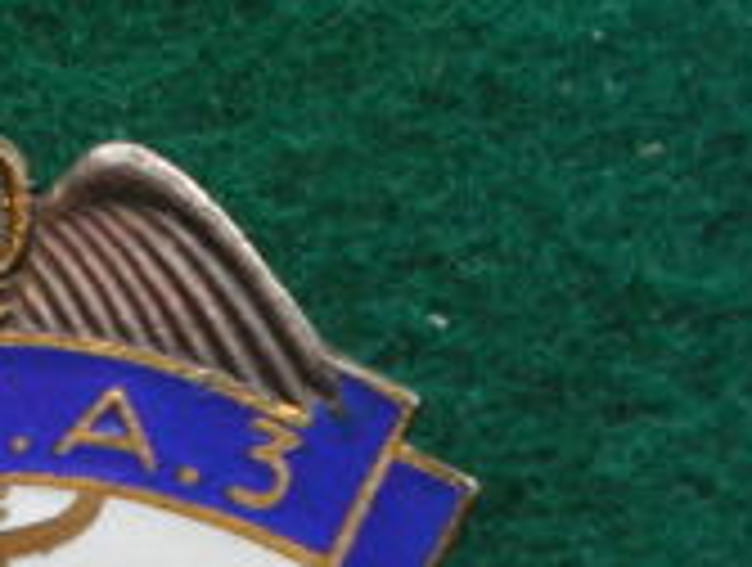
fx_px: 2373
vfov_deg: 13.0
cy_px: 806
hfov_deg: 17.5
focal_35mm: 109
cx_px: -18
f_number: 3.1
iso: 400
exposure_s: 1/50
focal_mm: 6.3
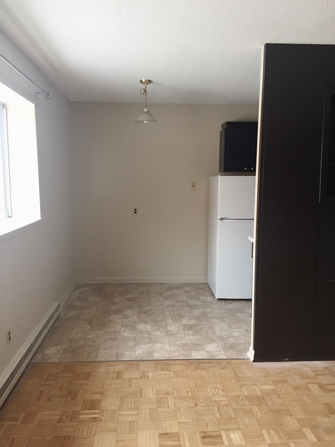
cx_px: 168
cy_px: 224
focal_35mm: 29
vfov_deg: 61.7
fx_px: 374
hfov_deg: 48.2
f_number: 2.2
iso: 32
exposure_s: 1/30
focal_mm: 4.15
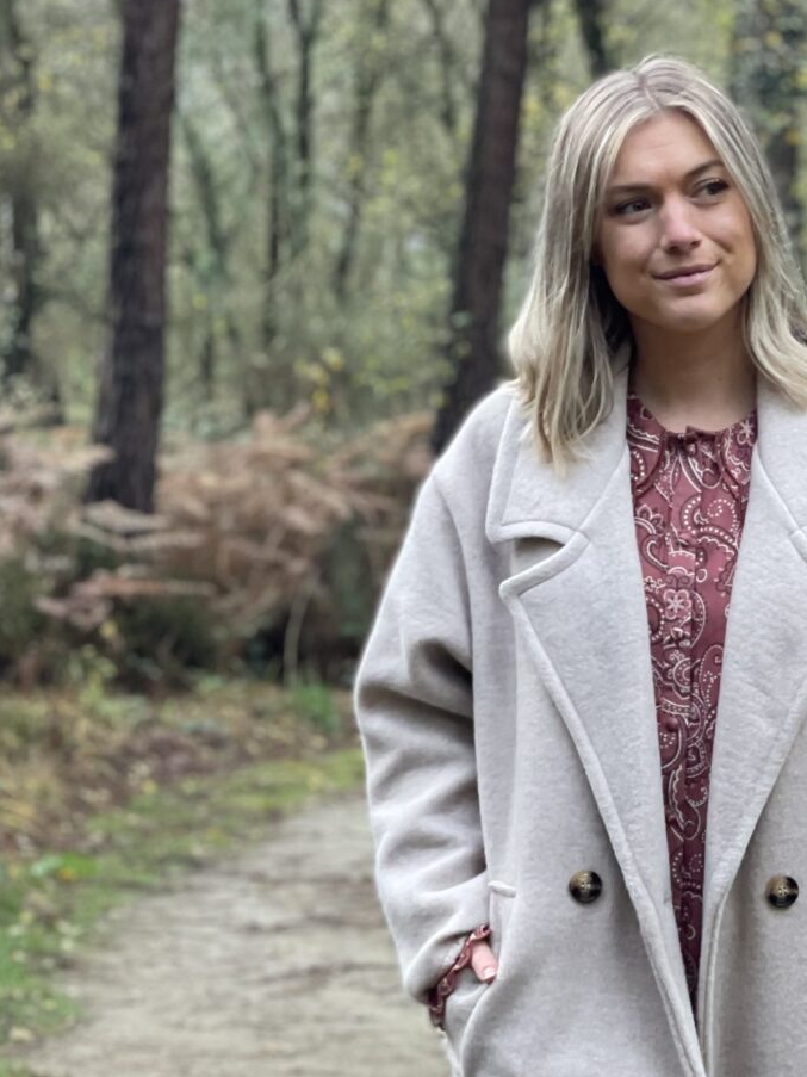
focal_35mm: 118
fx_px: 3669
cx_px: 646
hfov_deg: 12.5
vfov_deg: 16.6
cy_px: 794
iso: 50
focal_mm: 6
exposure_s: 1/122
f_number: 2
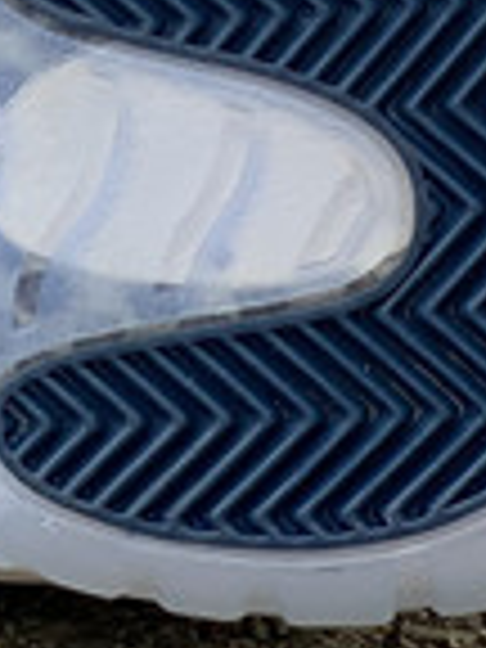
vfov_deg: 6.0
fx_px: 6065
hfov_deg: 4.4
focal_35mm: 324
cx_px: -850
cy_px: -497
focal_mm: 6
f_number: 2.4
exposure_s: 1/122
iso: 20
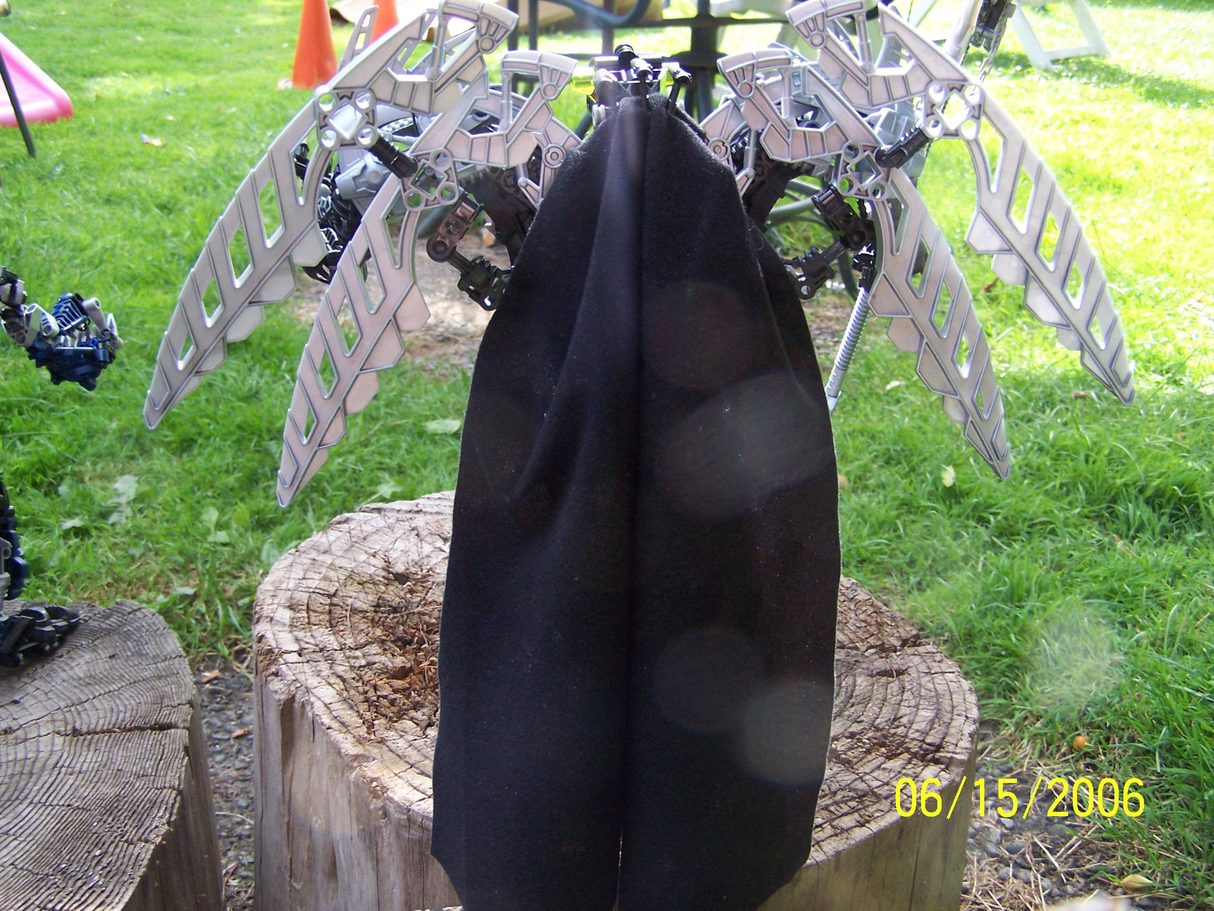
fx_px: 1333
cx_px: 607
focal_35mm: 38
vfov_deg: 37.7
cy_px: 456
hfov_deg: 49.0
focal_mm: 6.3
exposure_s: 1/250
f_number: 2.8
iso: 140
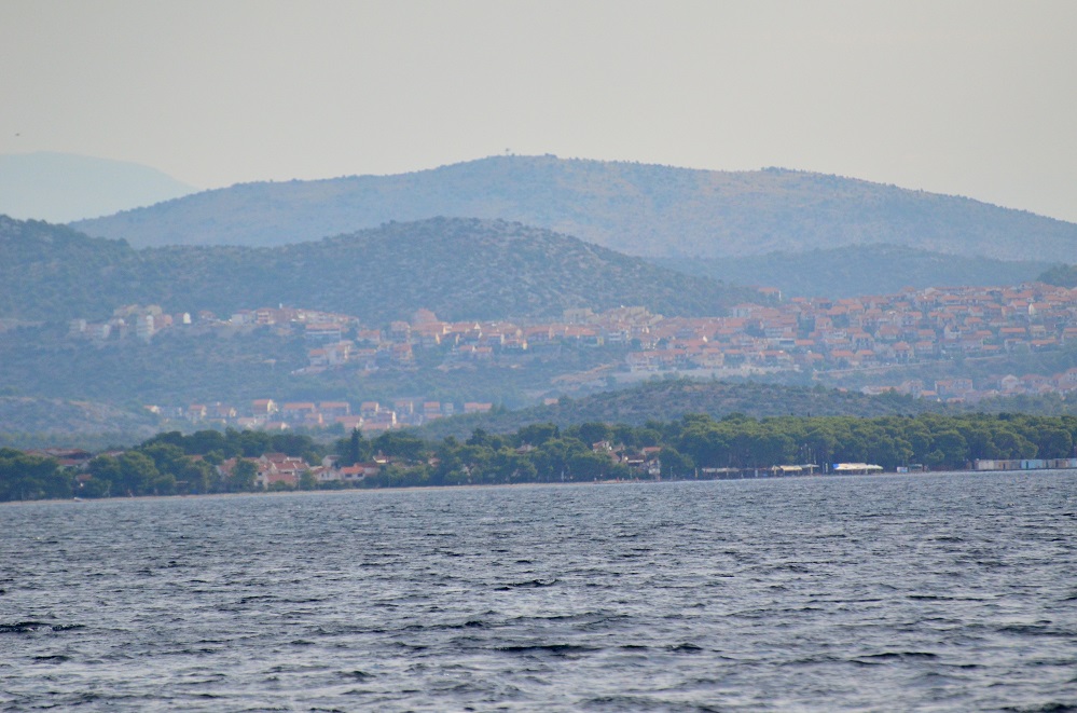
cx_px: 538
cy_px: 356
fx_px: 12087
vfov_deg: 3.4
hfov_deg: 5.1
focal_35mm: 405
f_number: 5.6
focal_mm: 270
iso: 1600
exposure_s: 1/8000
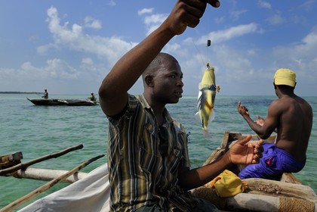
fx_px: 247
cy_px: 106
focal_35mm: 28
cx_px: 158
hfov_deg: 65.5
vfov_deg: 46.4
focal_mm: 28
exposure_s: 1/250
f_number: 13
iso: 200
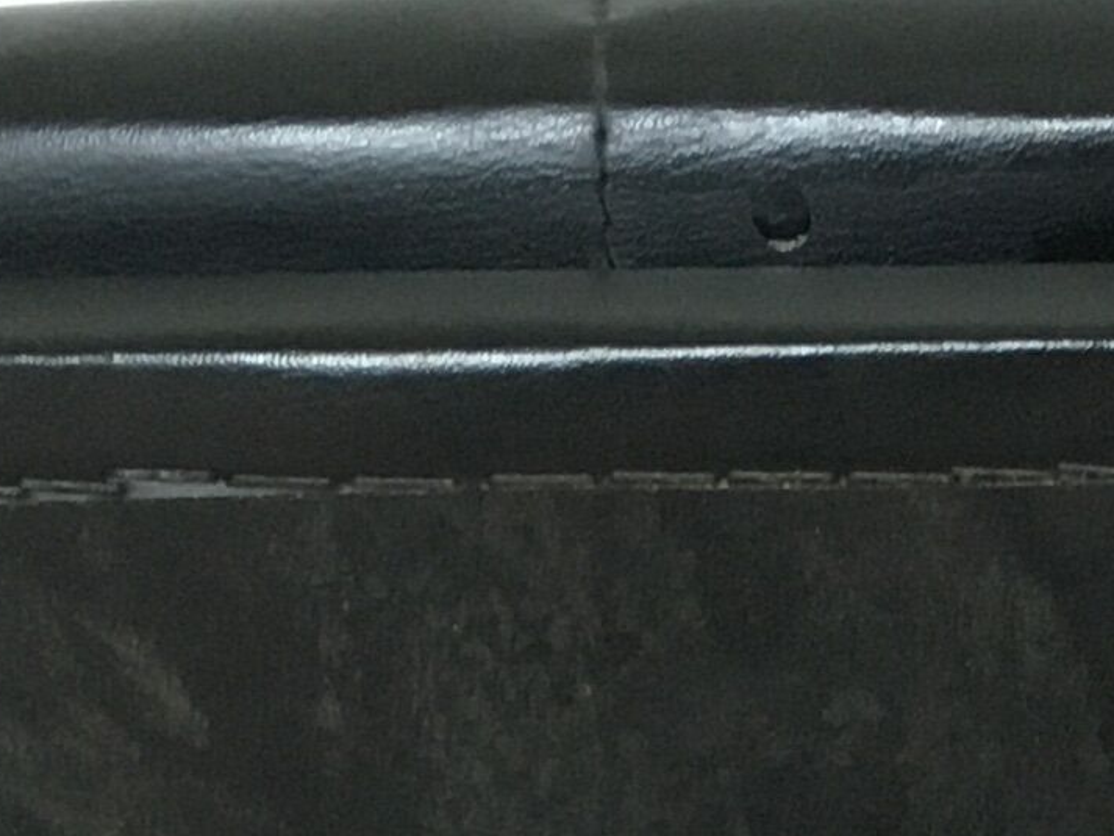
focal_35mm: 164
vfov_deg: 8.3
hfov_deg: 12.0
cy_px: 2011
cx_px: 802
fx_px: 5279
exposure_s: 1/33
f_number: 2.2
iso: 160
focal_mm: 4.15
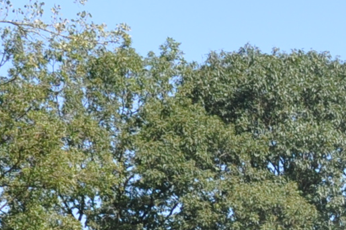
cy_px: 601
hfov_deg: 8.3
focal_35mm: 234
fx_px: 2247
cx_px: 752
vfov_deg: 5.6
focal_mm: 25
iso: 200
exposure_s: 1/250
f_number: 8
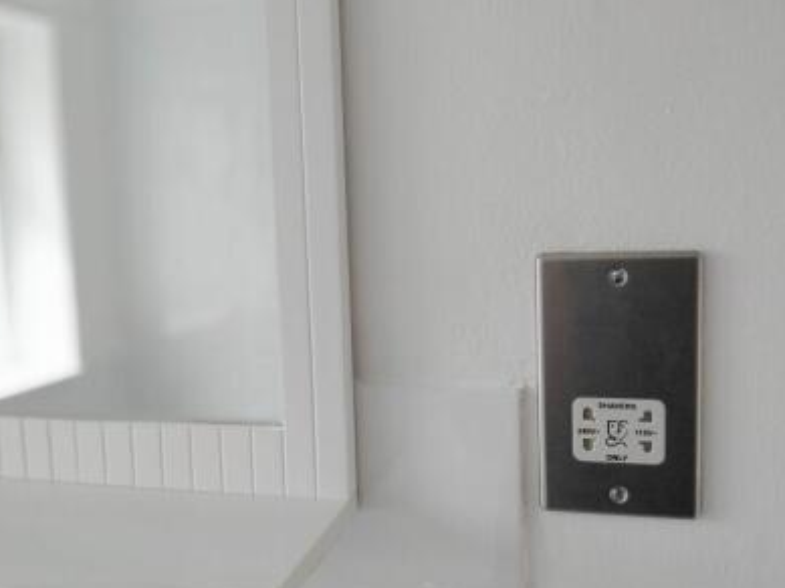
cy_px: 296
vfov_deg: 39.6
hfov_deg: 51.4
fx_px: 816
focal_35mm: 36
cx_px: 376
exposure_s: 1/50
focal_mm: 3.94
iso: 250
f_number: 1.9
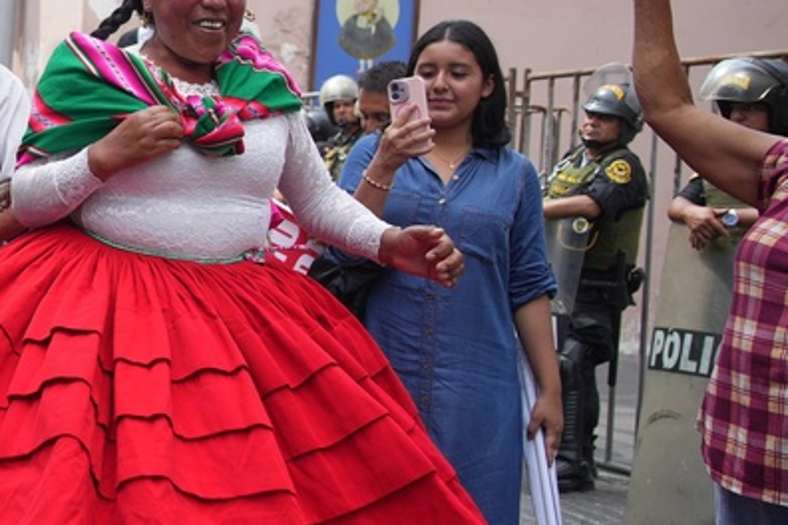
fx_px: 1357
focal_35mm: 62
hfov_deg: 27.4
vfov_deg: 21.8
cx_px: -221
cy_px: 160
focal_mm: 24
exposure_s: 1/2000
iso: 400
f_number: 3.2
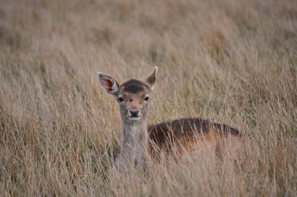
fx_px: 1978
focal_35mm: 240
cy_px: 98
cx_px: 148
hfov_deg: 8.6
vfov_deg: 5.7
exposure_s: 1/1000
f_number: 5.3
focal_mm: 160
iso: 720
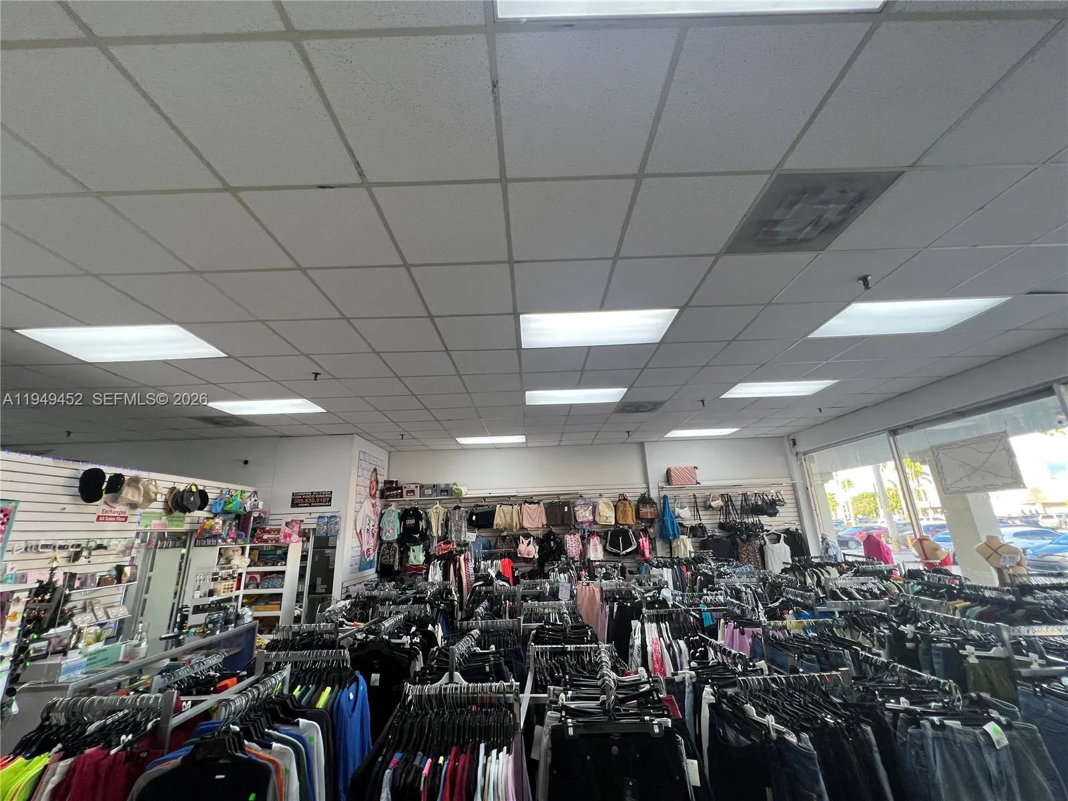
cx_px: 534
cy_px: 400
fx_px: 401
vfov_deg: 89.9
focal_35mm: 13
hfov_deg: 106.2
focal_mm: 1.57
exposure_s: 1/120
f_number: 1.8
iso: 100
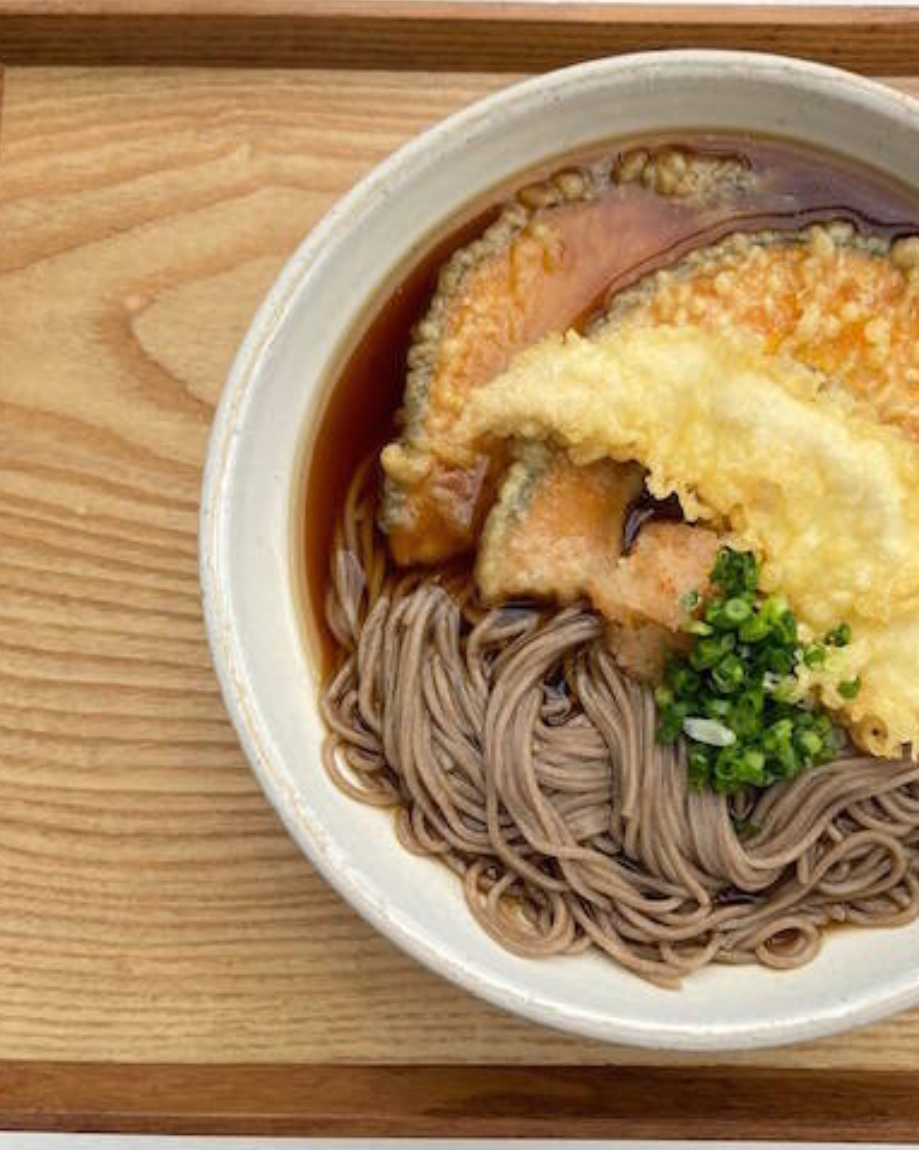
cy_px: 575
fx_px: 1157
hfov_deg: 42.3
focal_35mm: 34
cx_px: 659
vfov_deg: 52.9
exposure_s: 1/934
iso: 32
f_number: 1.8
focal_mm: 4.25
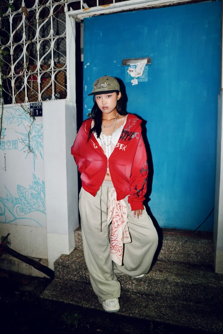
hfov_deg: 53.2
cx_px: 112
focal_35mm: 24
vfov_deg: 73.7
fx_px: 223
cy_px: 167
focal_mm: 16
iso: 800
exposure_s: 1/80
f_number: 2
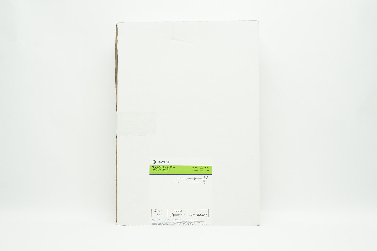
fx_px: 392
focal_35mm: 38
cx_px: 188
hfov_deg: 51.3
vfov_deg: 35.4
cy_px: 126
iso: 400
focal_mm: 25
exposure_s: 1/25
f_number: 8
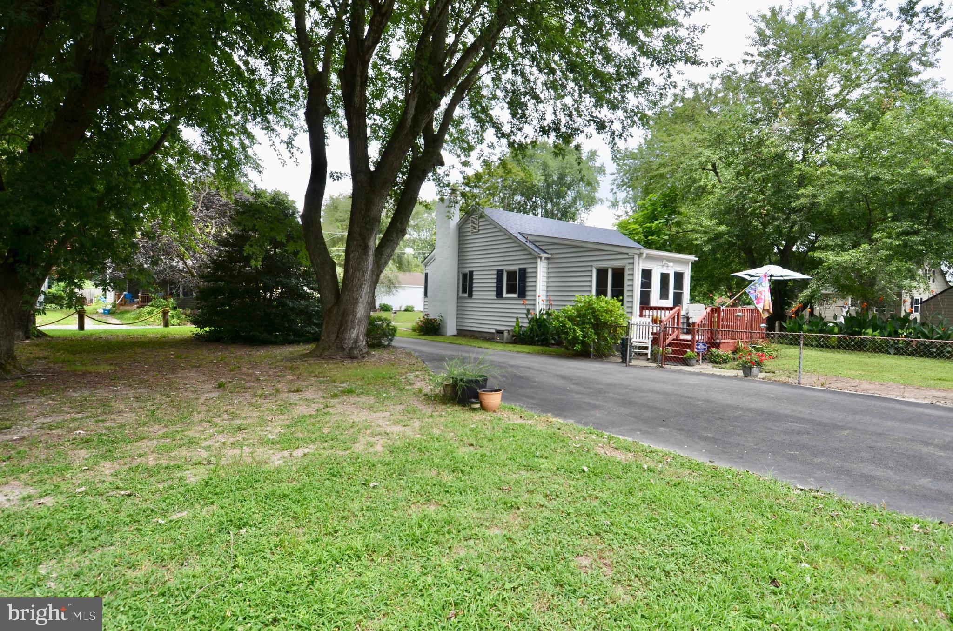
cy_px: 316
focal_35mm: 18
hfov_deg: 90.1
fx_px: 475
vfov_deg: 67.1
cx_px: 476
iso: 200
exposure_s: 1/200
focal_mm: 12
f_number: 7.1
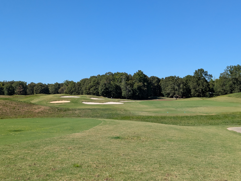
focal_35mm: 49
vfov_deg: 29.7
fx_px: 341
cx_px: 120
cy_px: 90
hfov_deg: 38.9
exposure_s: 1/1961
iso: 44
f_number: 1.7
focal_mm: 4.53
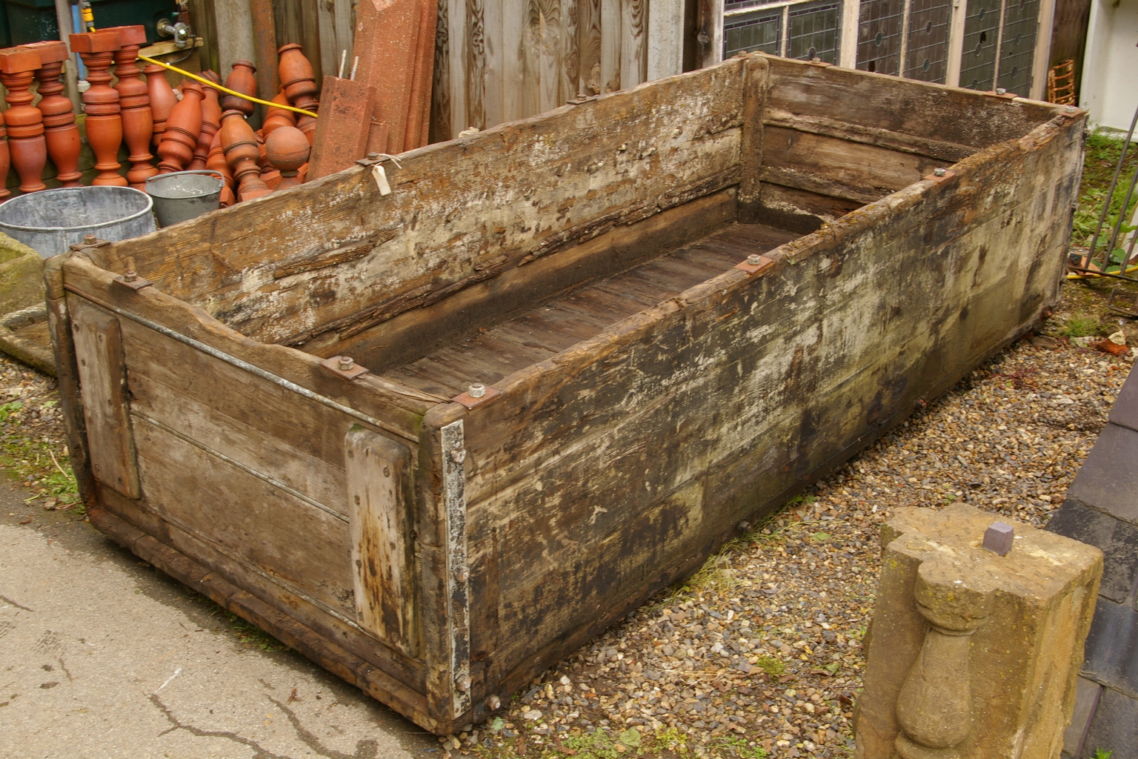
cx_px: 569
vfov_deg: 31.9
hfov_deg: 46.4
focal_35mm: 42
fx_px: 1328
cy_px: 380
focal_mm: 28
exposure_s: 1/30
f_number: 13
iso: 200
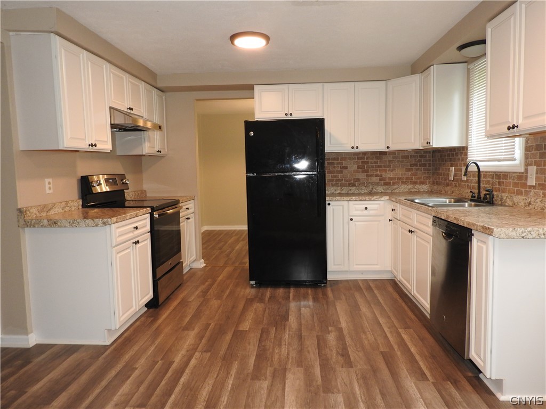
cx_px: 273
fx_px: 379
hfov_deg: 71.6
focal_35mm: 24
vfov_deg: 56.8
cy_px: 204
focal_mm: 4.3
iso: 200
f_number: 3.3
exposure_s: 1/30
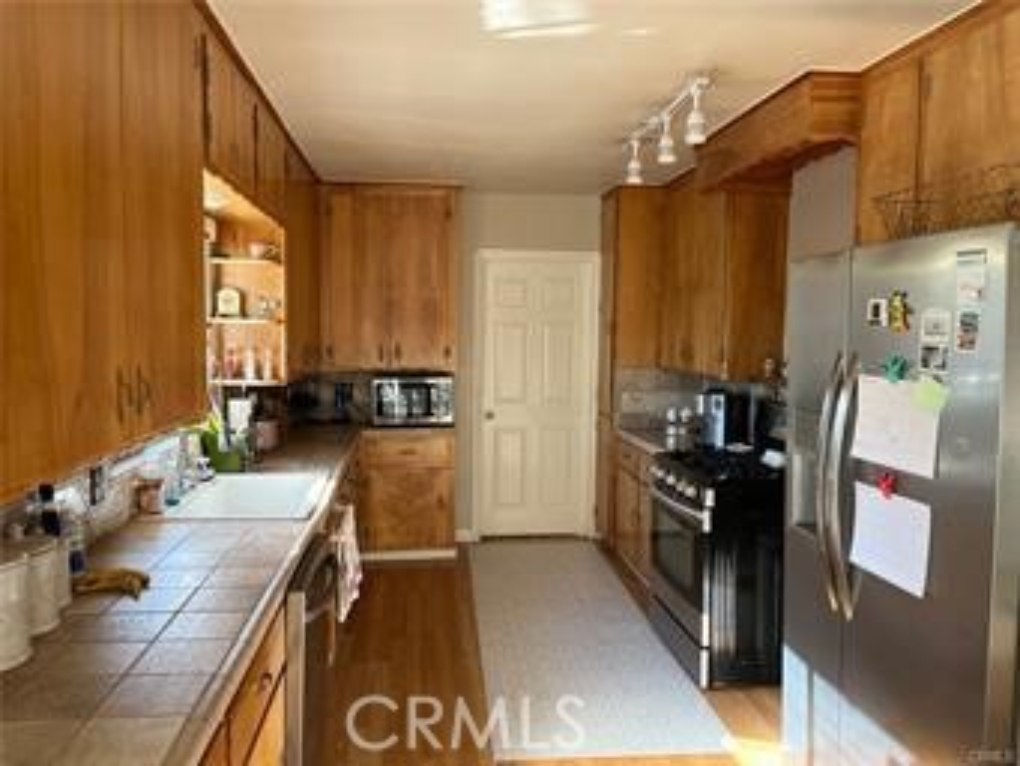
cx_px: 510
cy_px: 383
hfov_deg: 67.3
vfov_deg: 53.1
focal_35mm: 26
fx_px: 766
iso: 80
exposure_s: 1/121
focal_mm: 5.1
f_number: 1.6
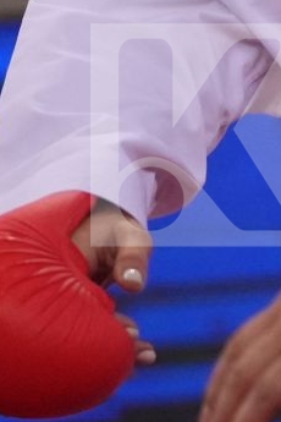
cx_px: 1032
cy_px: -300
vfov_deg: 2.0
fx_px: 11801
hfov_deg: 1.4
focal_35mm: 1008
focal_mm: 129
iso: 2500
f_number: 2.8
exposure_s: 1/1000
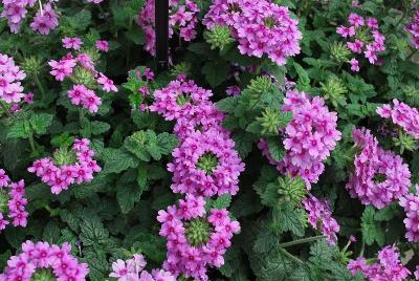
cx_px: 210
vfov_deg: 28.2
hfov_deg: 41.1
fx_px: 559
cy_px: 140
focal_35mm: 48
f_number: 8
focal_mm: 32
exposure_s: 1/60
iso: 160
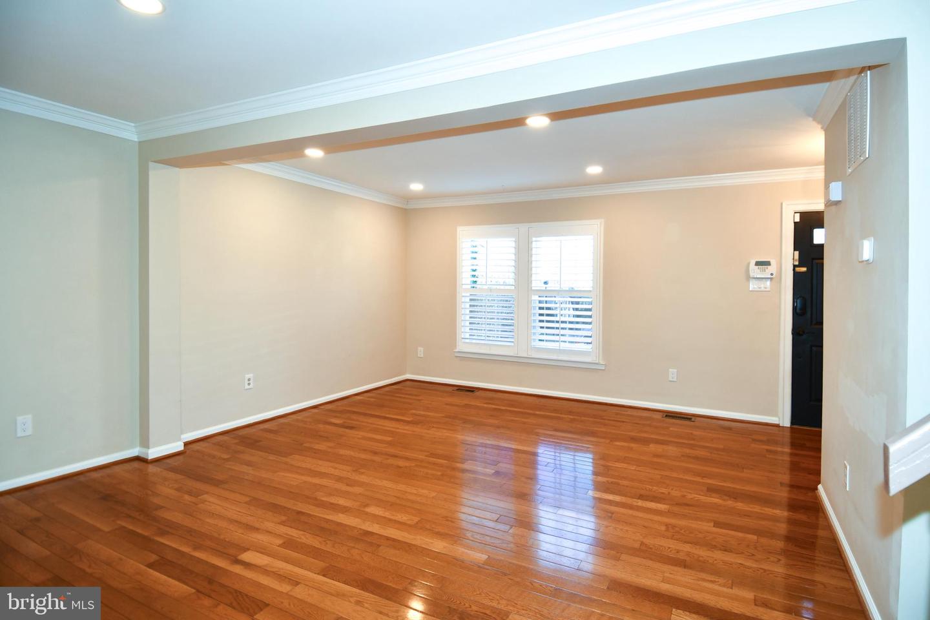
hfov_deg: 90.0
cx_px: 465
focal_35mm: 18
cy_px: 310
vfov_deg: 67.4
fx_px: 465
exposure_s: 1/60
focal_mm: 12
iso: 250
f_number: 4
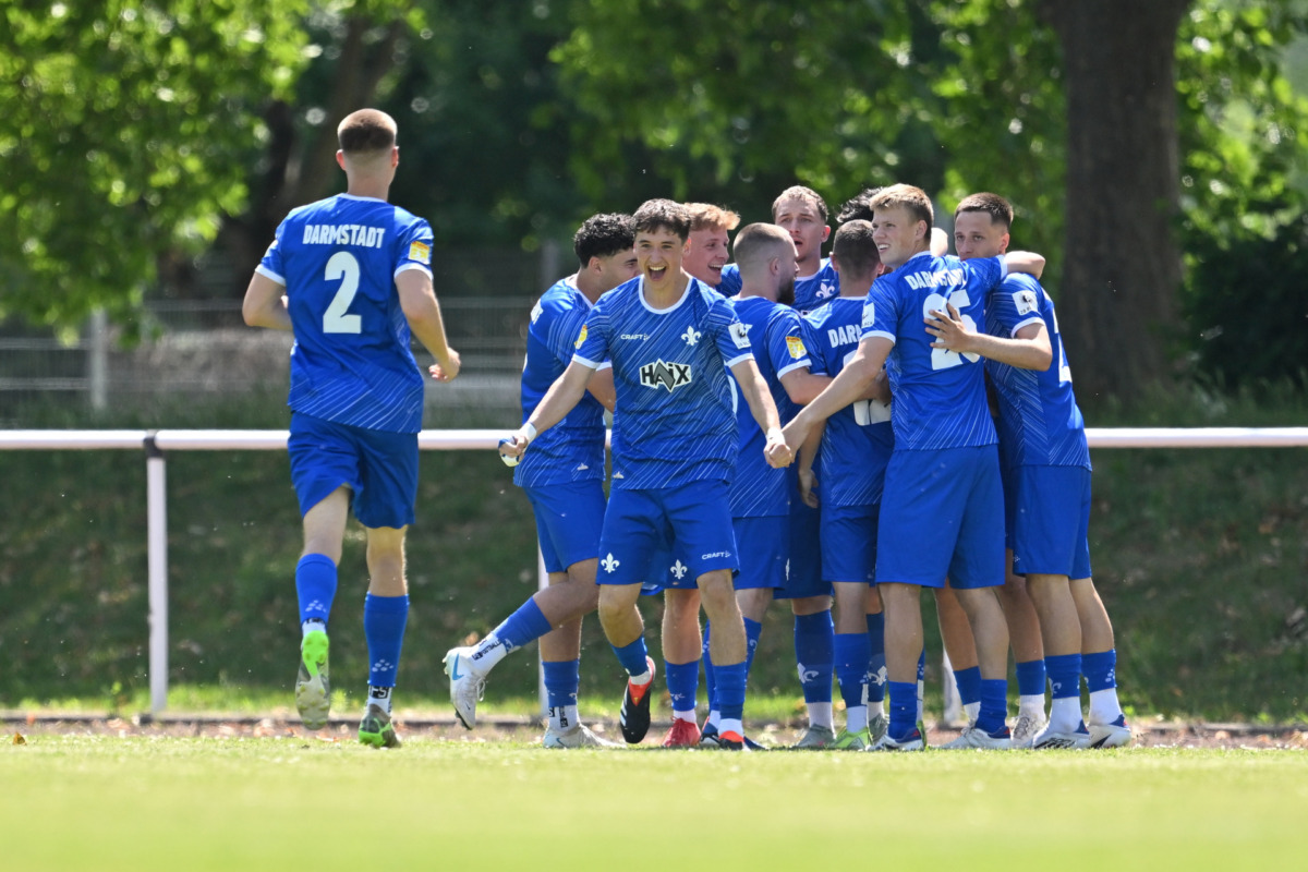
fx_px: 14532
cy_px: 436
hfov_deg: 5.2
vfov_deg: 3.4
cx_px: 654
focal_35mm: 400
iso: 320
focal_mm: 400
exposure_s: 1/3200
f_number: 2.8
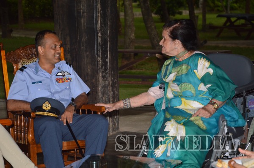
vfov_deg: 11.4
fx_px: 845
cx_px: 127
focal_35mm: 120
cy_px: 84
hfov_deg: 17.1
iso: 400
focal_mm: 80
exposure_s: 1/125
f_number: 5.3
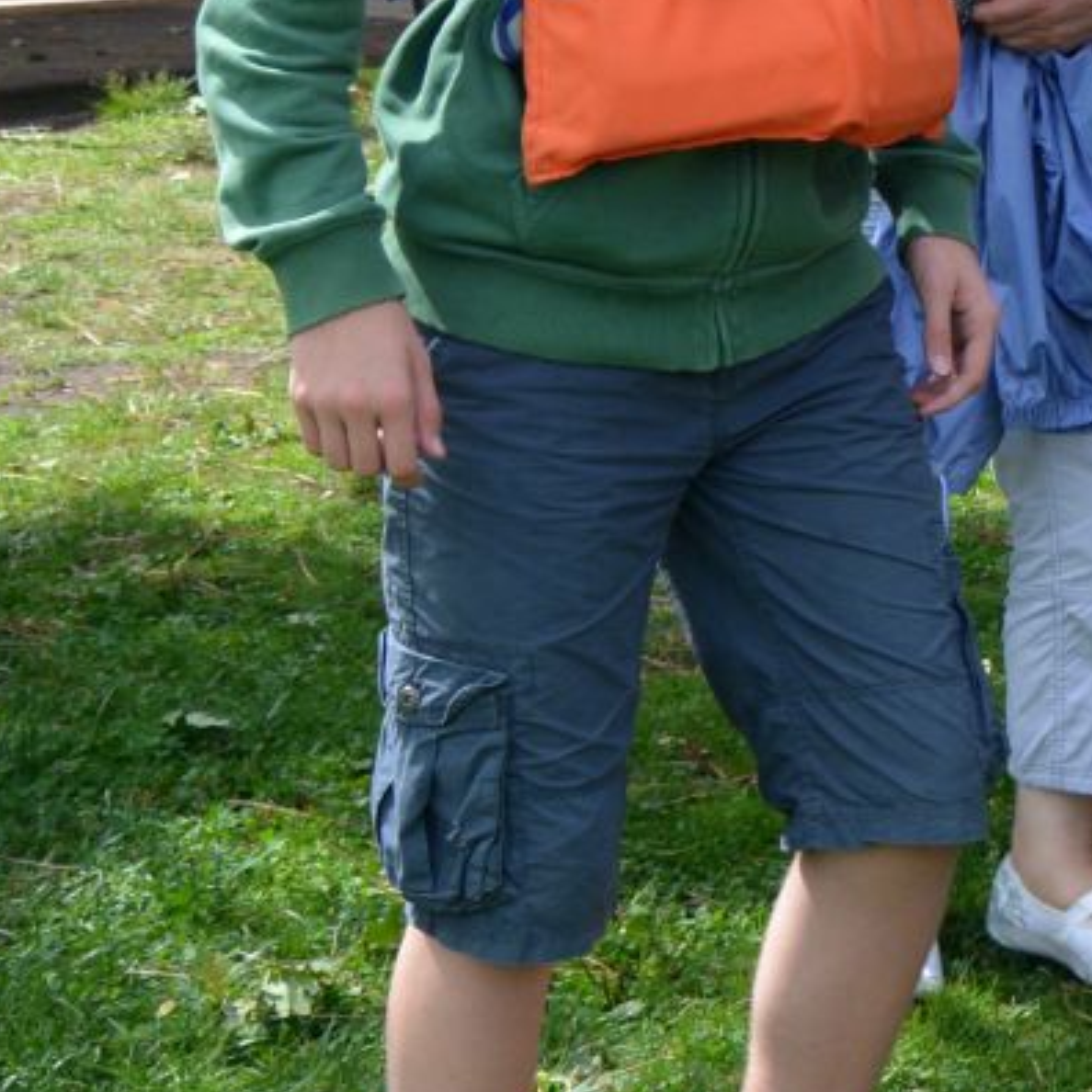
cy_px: -343
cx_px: 2170
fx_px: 5175
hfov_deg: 11.0
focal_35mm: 145
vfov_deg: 11.7
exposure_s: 1/250
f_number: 8
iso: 200
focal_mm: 22
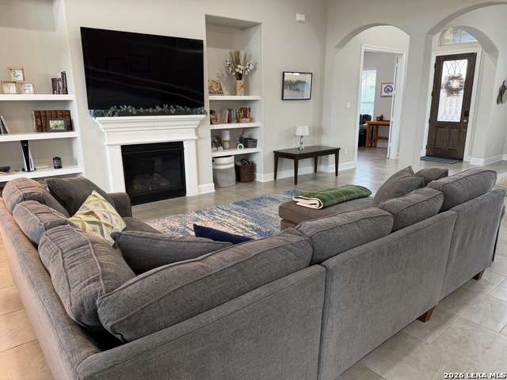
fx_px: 352
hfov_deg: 71.6
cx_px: 254
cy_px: 190
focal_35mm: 24
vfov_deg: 56.8
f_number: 1.78
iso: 125
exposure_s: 1/60
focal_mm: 6.76
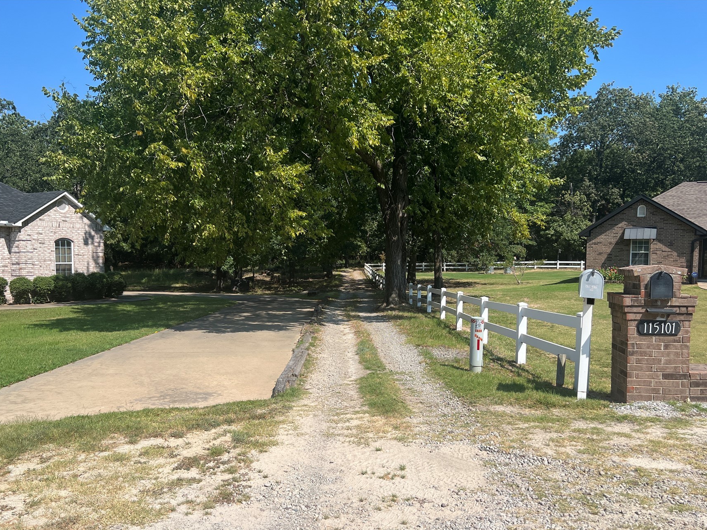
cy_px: 294
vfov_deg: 48.1
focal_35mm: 29
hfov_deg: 61.6
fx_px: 592
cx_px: 343
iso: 50
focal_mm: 5.7
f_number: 1.5
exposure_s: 1/4630
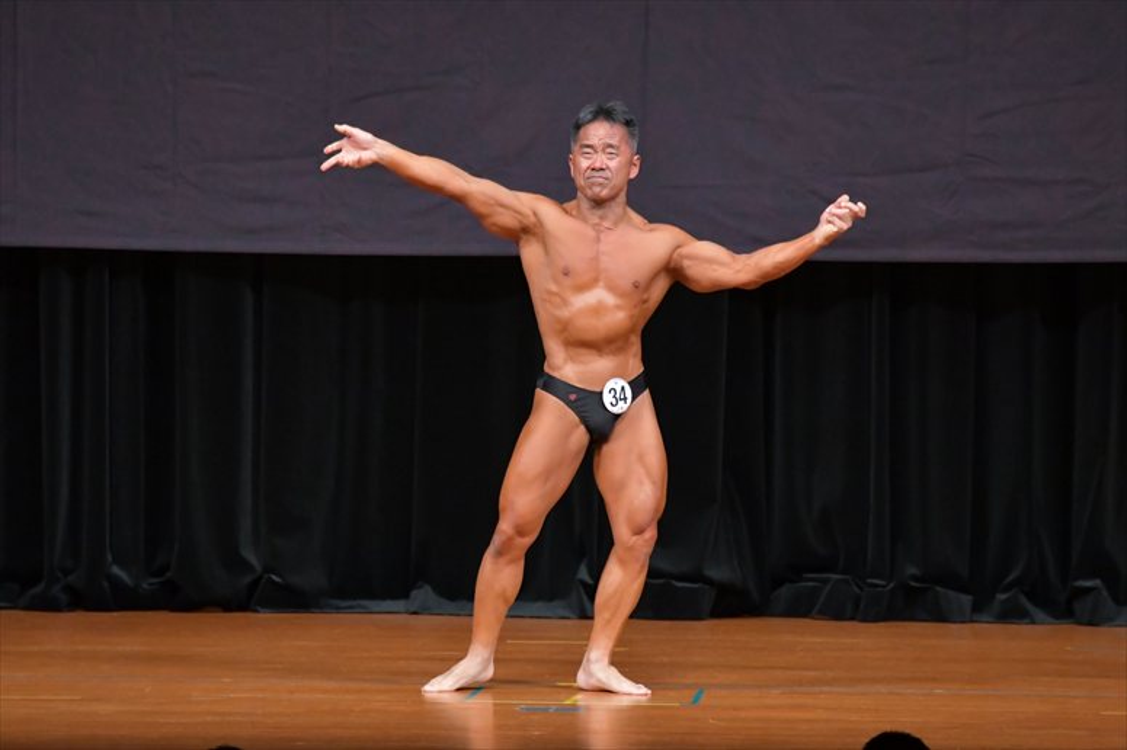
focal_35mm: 285
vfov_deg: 4.8
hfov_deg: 7.2
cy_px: 375
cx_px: 564
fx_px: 8918
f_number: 5.6
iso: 5000
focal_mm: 190
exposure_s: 1/400
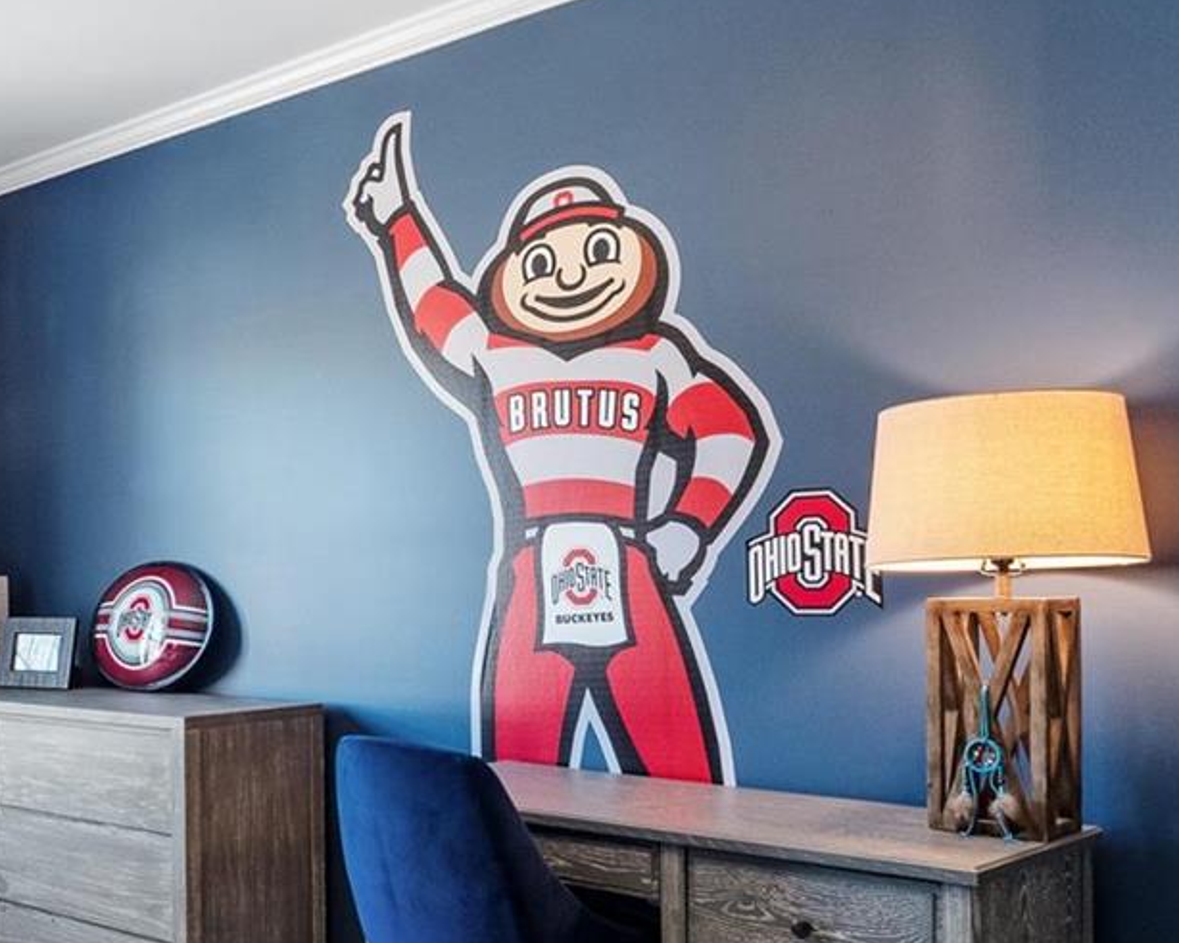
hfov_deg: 37.8
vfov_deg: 33.8
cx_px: 21
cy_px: 634
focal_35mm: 44
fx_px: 1535
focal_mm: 9
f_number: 8
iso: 400
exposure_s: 1/5
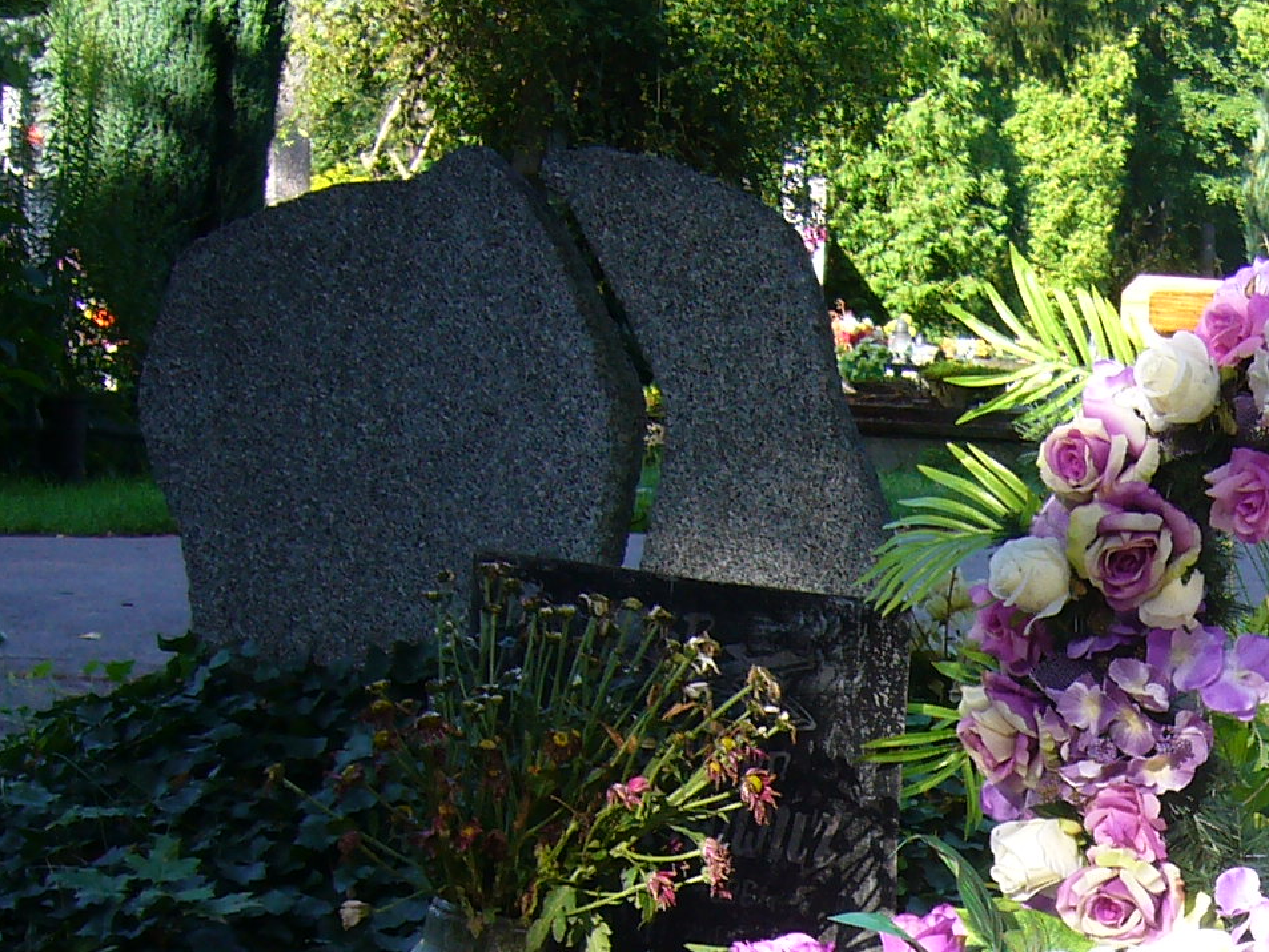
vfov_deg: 15.4
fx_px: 3446
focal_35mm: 94
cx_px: 1185
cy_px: 995
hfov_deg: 20.4
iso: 80
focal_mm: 5.8
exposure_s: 1/200
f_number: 2.8
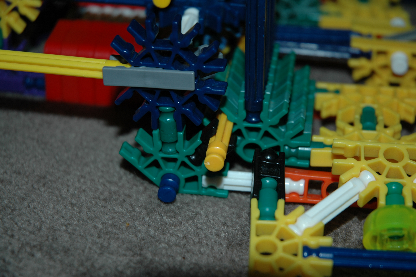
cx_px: 208
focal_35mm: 105
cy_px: 138
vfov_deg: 13.0
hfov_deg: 19.5
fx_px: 1212
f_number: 4.5
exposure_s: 1/60
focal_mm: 70
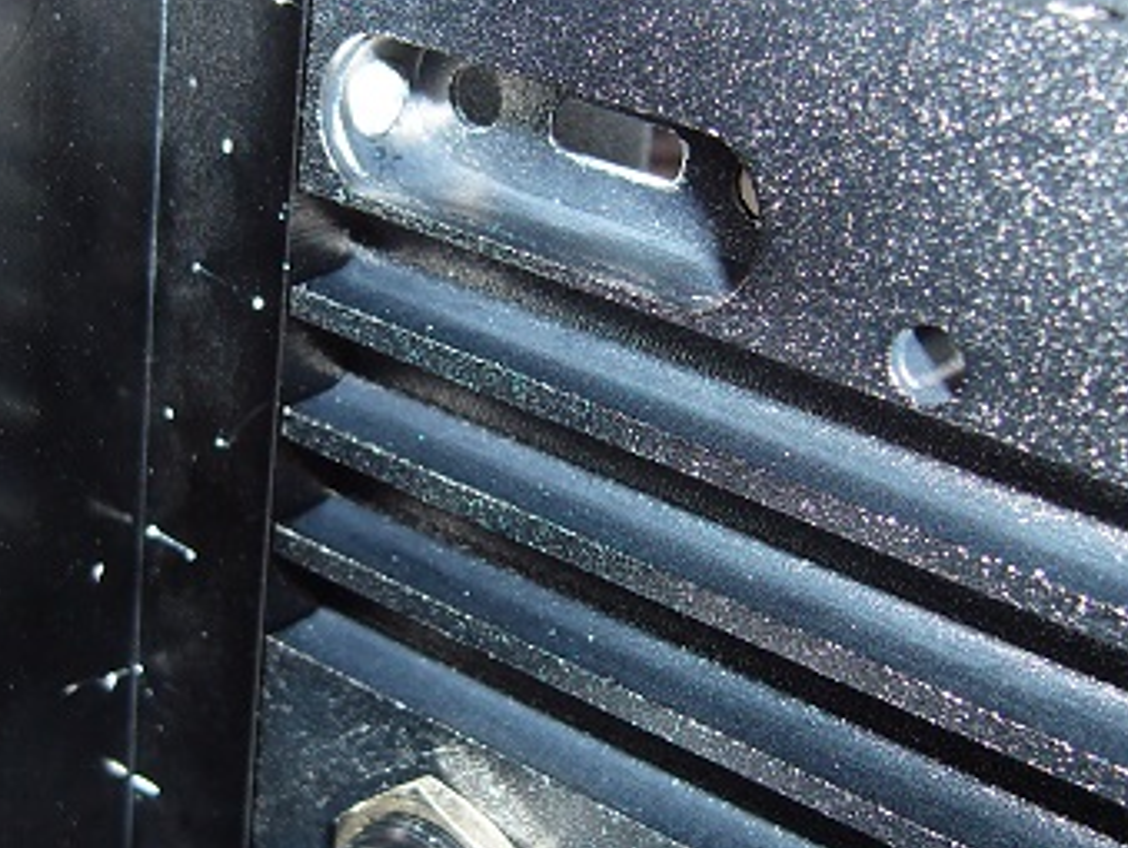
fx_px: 2153
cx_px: 479
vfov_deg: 22.3
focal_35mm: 66
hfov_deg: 29.3
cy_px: 372
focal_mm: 5.8
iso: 80
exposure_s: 1/30
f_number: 2.8
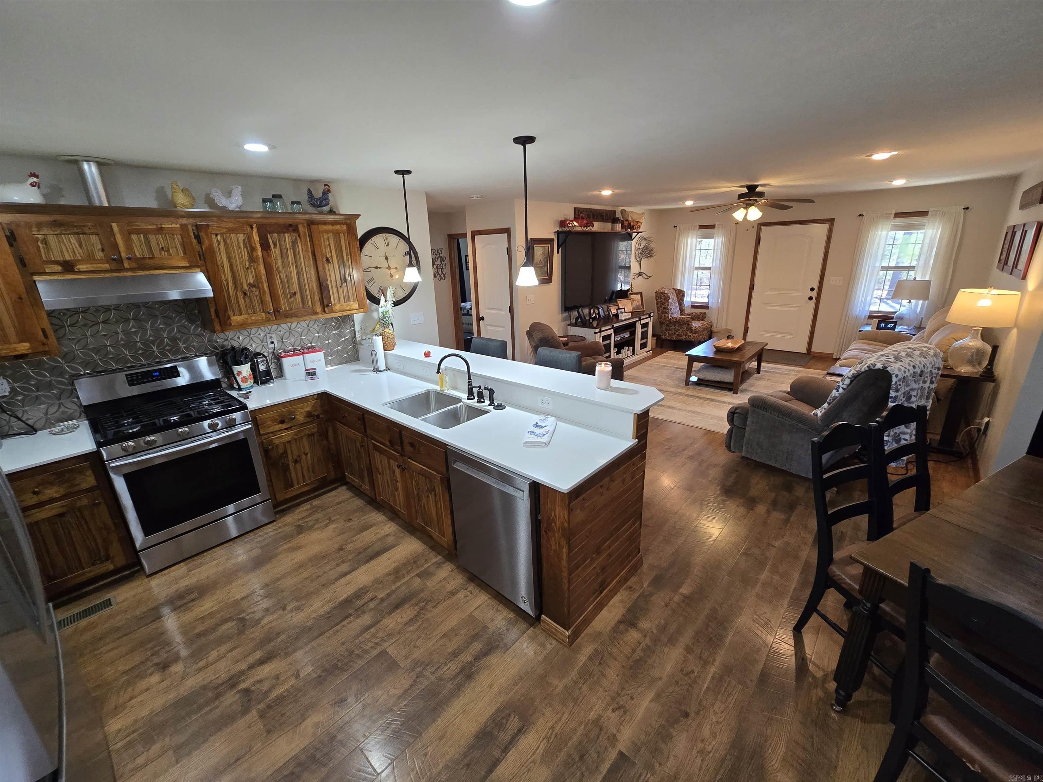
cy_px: 391
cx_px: 522
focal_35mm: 13
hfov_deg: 106.2
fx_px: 392
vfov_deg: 89.9
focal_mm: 2.2
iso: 200
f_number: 2.2
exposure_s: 1/60
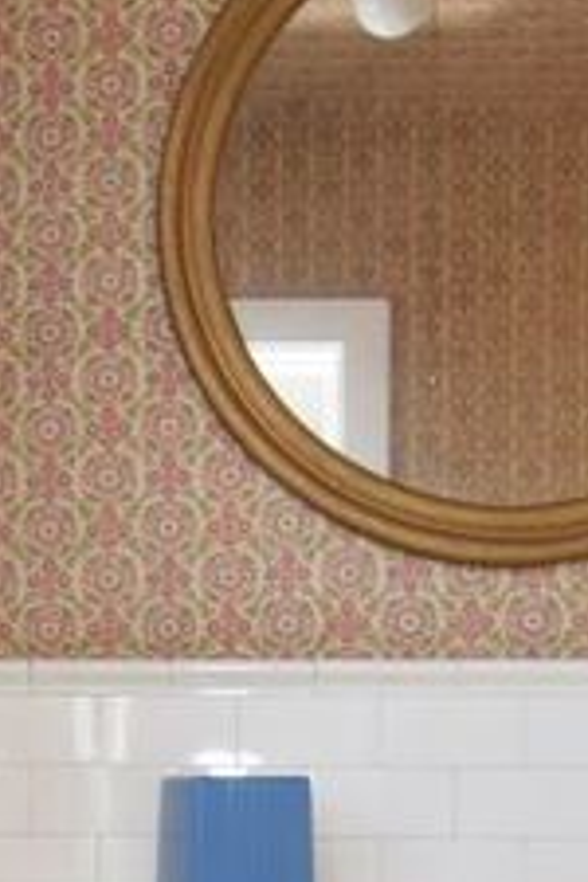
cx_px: 167
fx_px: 1566
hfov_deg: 21.1
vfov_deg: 29.9
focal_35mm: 64
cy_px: 819
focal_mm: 11
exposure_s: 1/50
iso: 100
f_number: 3.5
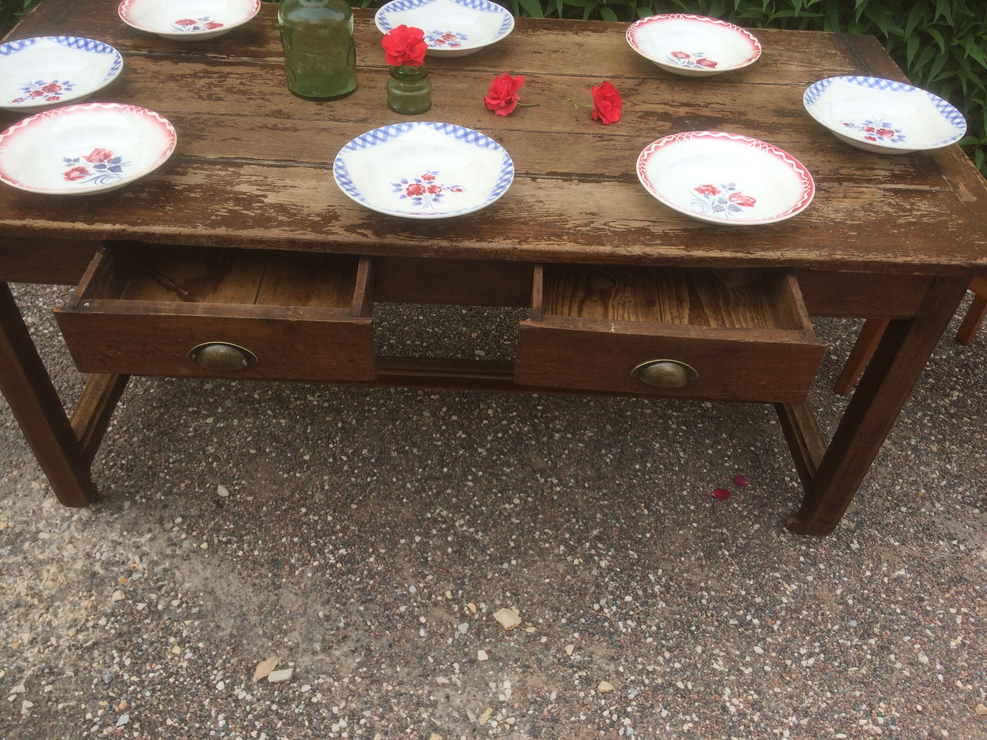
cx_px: 494
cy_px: 370
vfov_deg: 48.2
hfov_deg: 61.7
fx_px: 827
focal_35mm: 29
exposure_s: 1/222
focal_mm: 4.15
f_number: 2.2
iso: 32
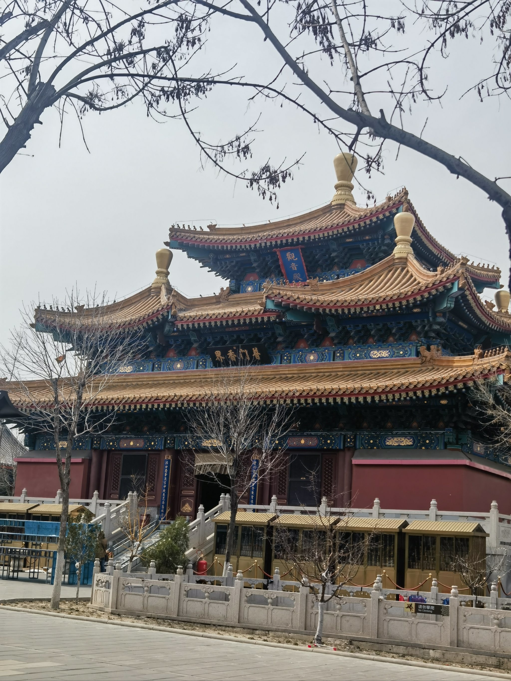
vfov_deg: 39.7
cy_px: 340
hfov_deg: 30.3
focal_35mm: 48
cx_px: 256
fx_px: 945
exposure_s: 1/5000
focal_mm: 6.67
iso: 50
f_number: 1.9
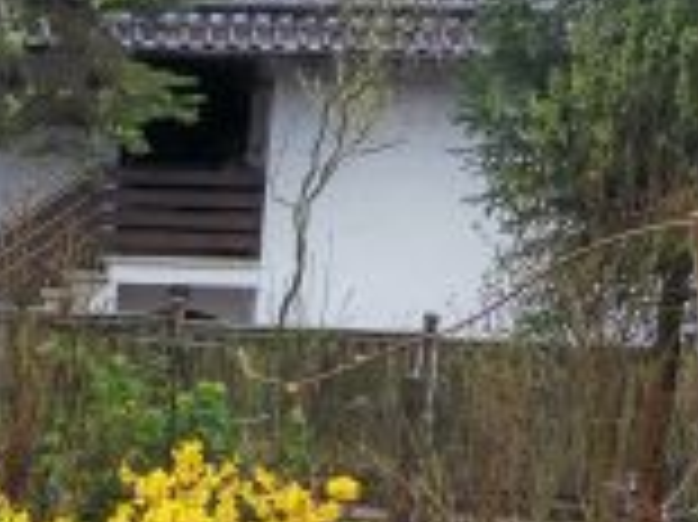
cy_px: 454
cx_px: -95
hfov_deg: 20.8
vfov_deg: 16.4
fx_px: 1793
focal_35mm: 89
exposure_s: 1/372
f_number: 1.8
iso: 50
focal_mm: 4.75
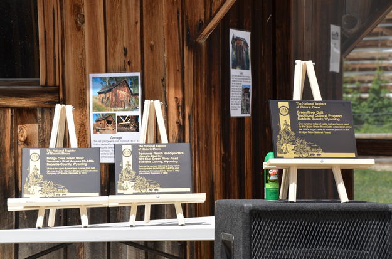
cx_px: 196
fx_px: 1222
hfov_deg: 18.2
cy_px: 130
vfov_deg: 12.1
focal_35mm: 112
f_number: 8
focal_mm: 75
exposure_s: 1/250
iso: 110
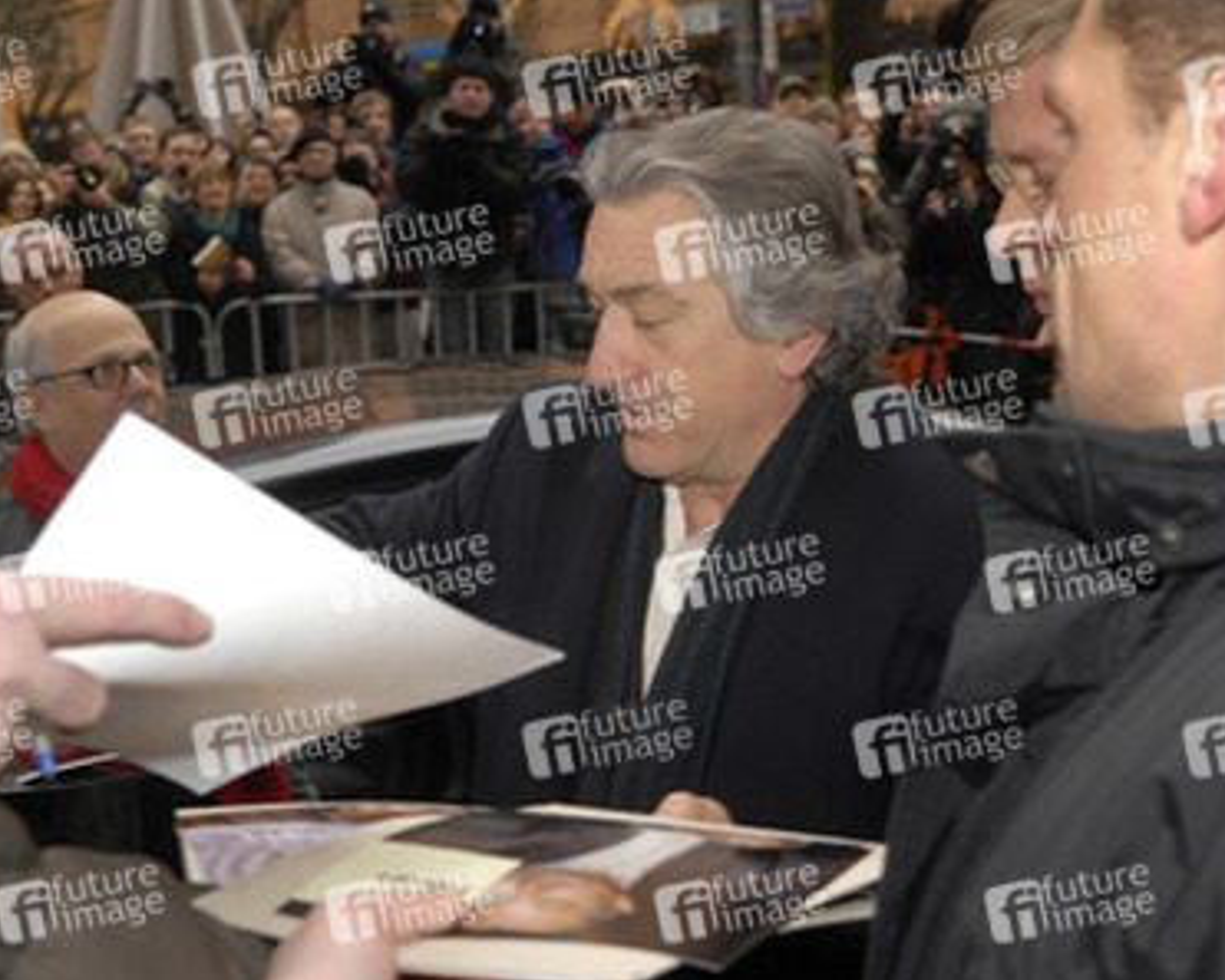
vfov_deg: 22.5
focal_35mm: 68
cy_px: 492
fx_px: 2466
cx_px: 647
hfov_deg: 27.9
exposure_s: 1/100
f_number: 5
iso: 400
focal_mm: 40
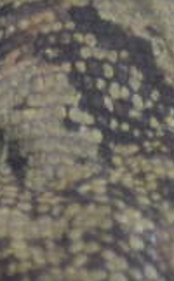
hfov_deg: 0.5
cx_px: -177
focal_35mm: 2583
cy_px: -391
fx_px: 19686
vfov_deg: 0.8
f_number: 4.5
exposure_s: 1/500
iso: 2800
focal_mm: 170
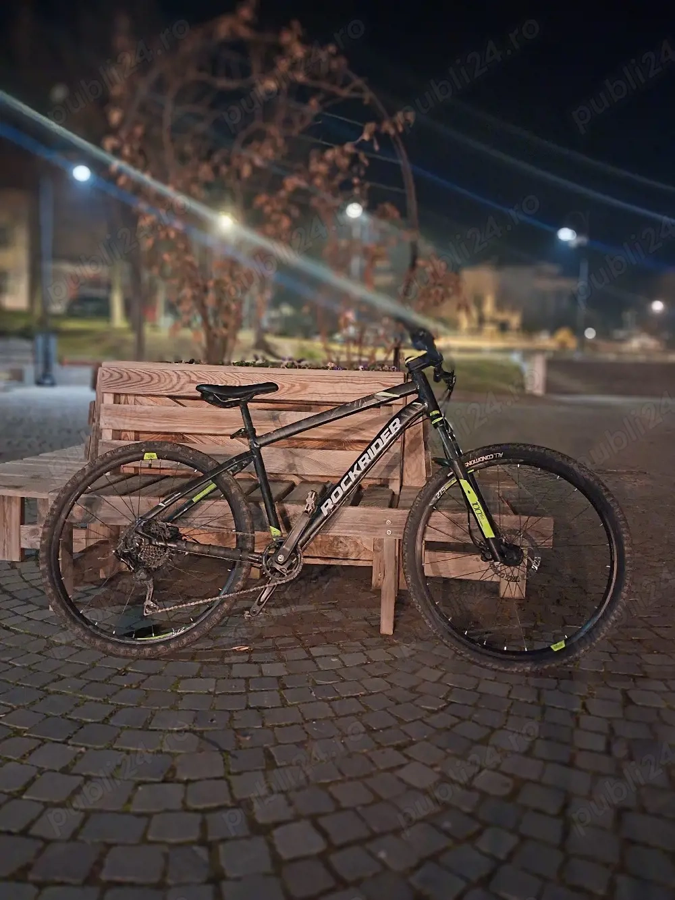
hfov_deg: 51.4
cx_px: 338
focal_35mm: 27
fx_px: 702
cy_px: 450
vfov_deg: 65.3
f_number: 1.8
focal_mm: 4
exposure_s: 1/8
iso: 2000
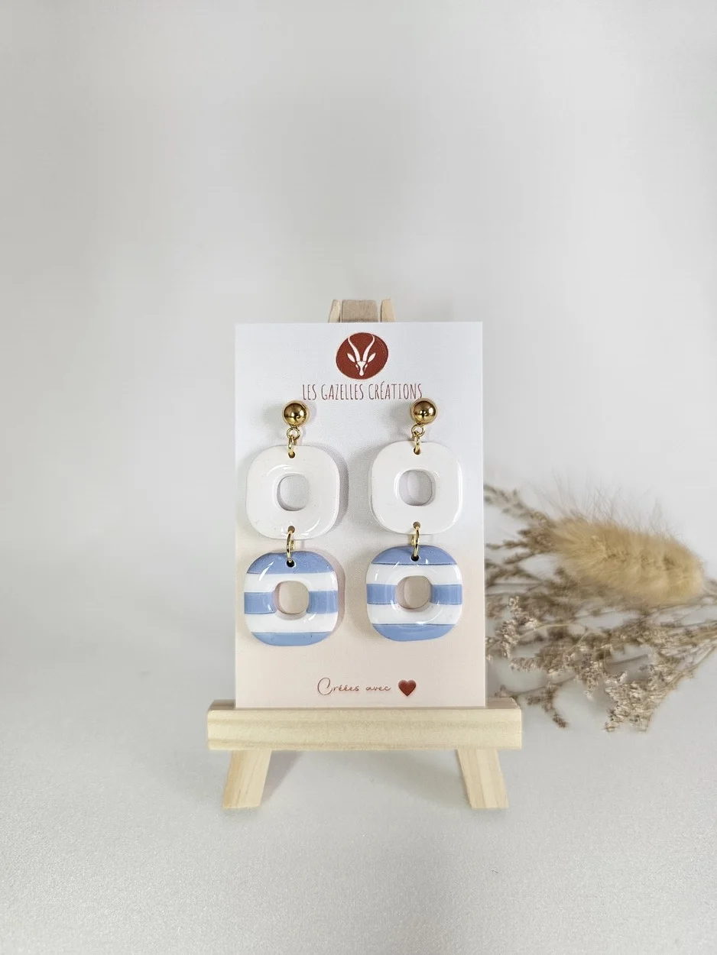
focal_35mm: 23
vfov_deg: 73.9
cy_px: 478
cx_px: 358
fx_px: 635
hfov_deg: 58.9
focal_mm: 6.3
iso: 160
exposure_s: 1/180
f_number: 1.7
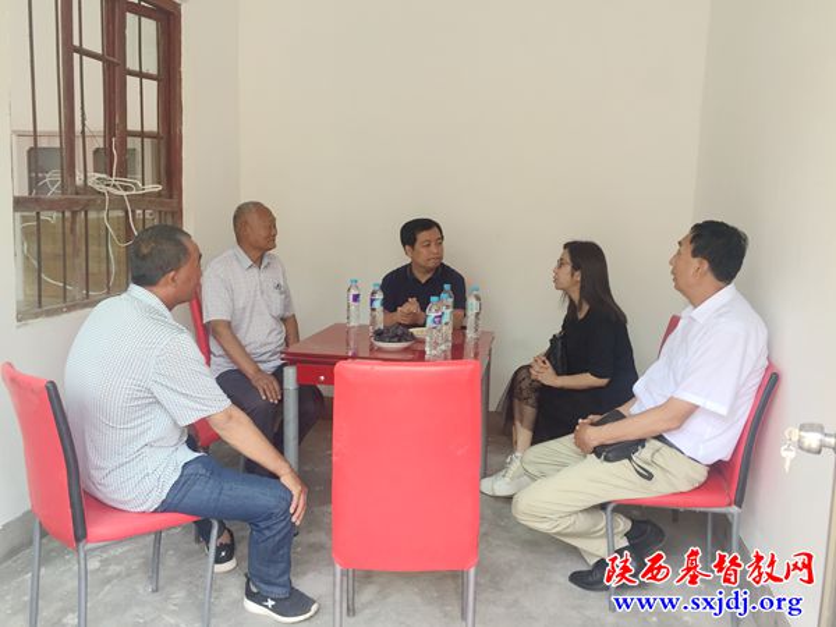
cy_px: 314
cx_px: 418
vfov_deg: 48.2
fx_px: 700
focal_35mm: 29
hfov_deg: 61.7
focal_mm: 4.15
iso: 40
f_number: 2.2
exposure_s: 1/50
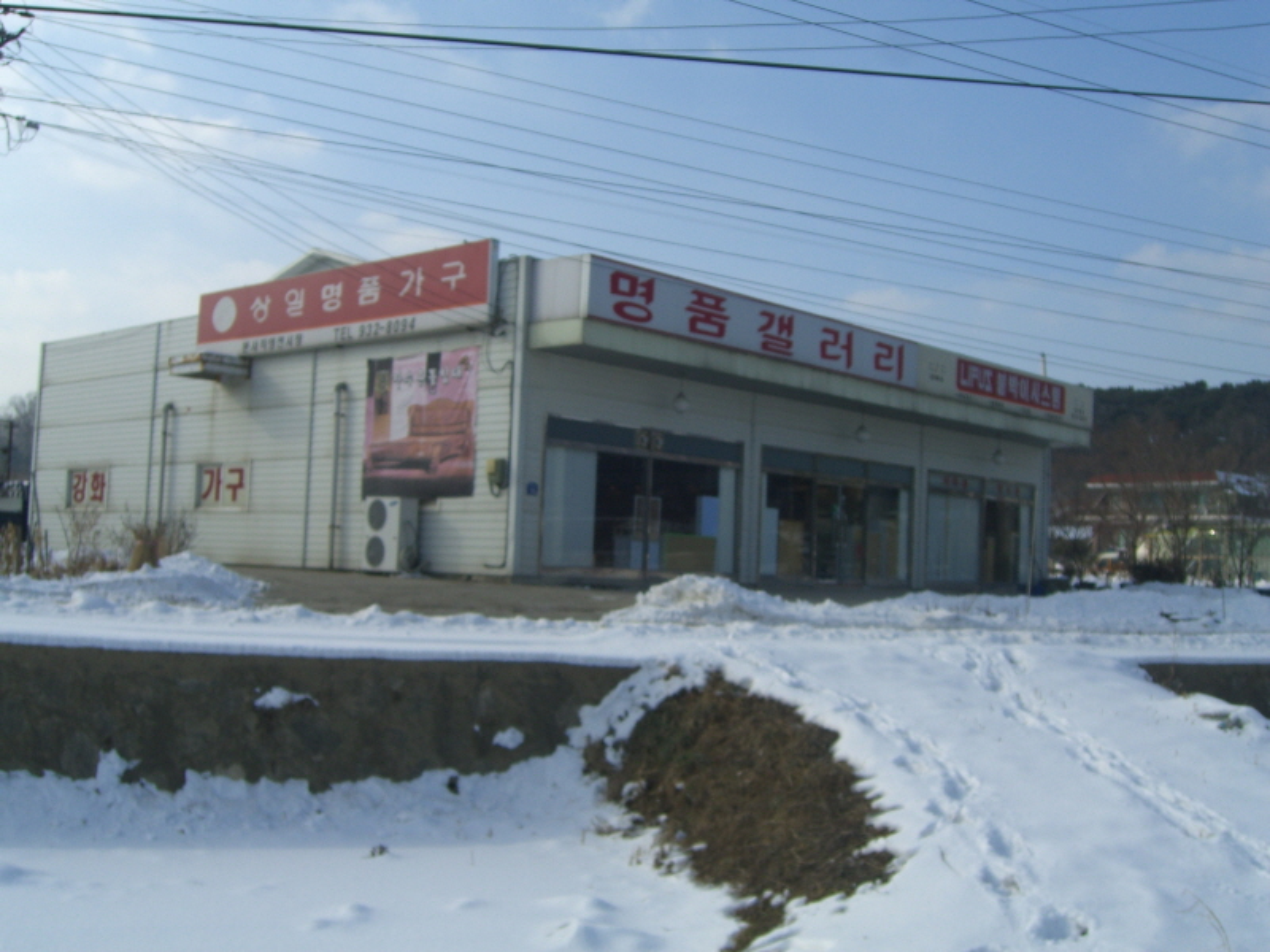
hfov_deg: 49.0
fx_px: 1394
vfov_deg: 37.7
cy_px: 476
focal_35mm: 38
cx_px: 635
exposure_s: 1/200
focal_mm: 7.9
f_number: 8
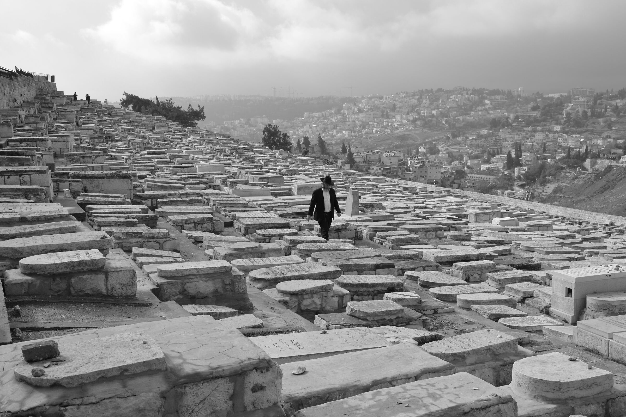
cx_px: 313
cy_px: 208
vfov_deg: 34.2
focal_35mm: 39
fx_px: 678
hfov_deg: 49.6
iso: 100
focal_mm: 26
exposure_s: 1/320
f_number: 9
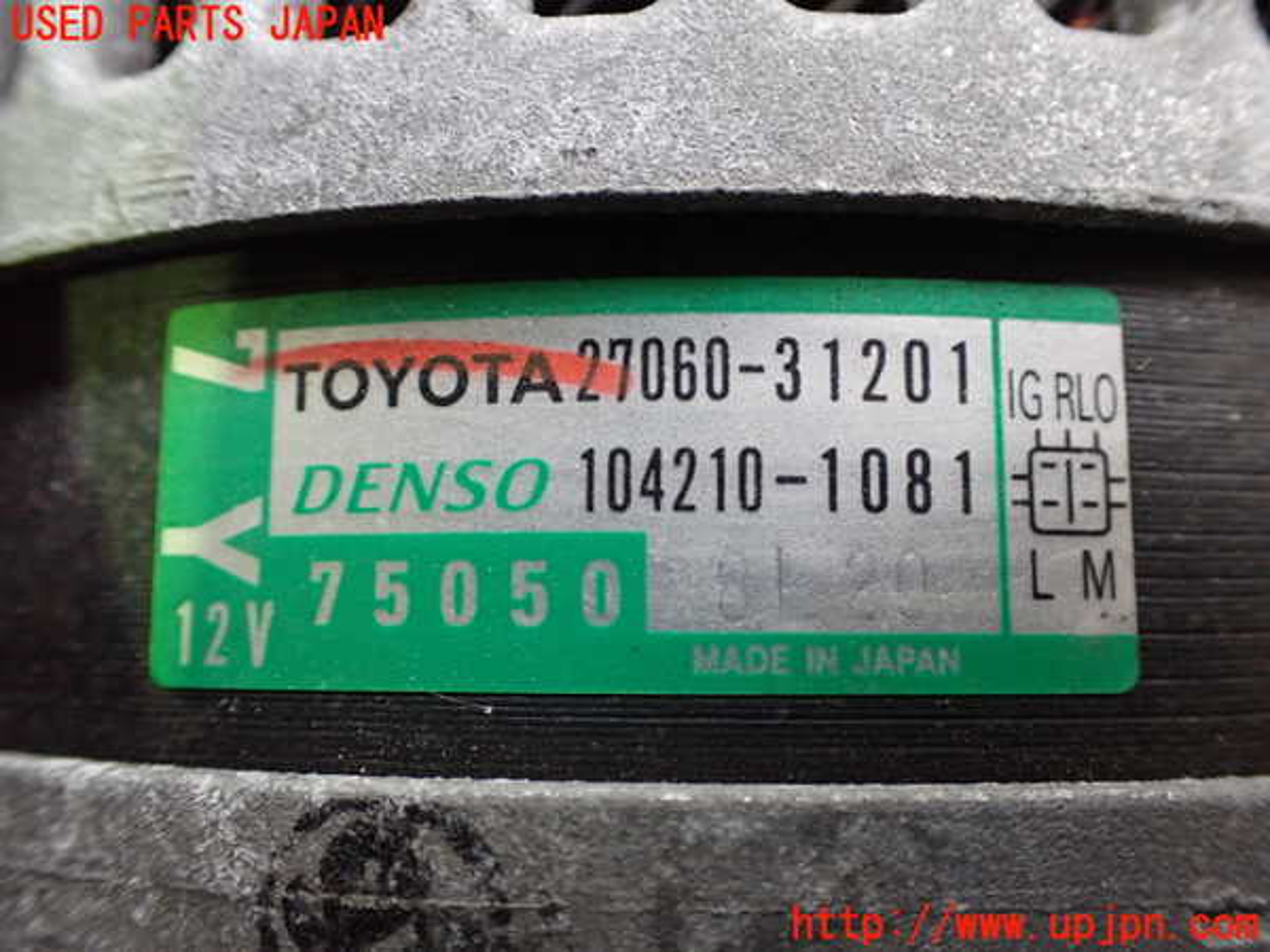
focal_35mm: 32
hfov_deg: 56.8
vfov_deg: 44.2
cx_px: 635
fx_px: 1174
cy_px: 476
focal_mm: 5.79
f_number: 2.4
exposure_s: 1/50
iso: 800
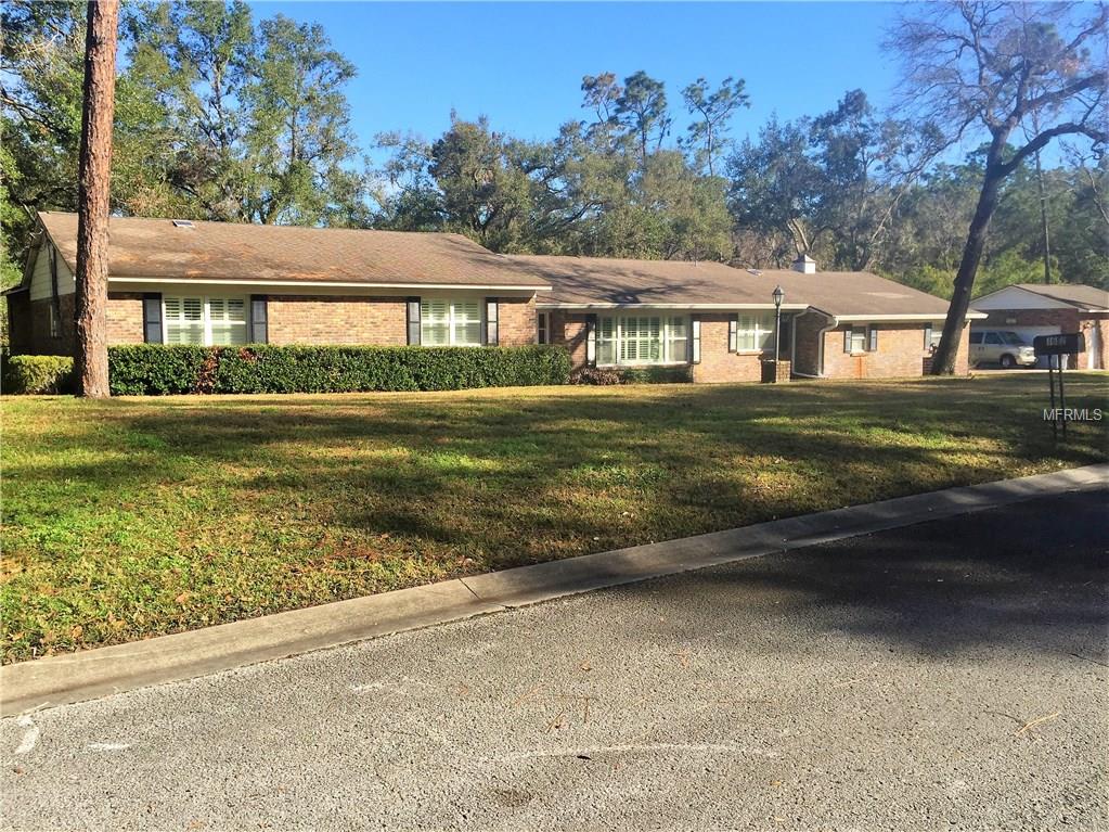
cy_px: 416
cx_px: 554
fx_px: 929
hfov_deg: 61.7
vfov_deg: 48.2
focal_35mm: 29
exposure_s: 1/1014
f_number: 2.2
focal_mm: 4.15
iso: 32
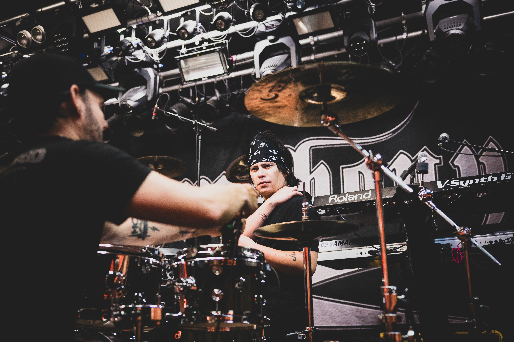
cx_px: 257
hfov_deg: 48.5
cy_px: 171
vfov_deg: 33.4
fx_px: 571
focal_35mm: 40
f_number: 2.8
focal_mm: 40
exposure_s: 1/100
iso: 3200
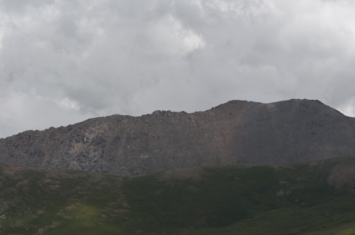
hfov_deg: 24.7
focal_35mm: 82
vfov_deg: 16.5
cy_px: 118
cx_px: 178
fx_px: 812
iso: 100
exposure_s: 1/320
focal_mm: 55
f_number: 9
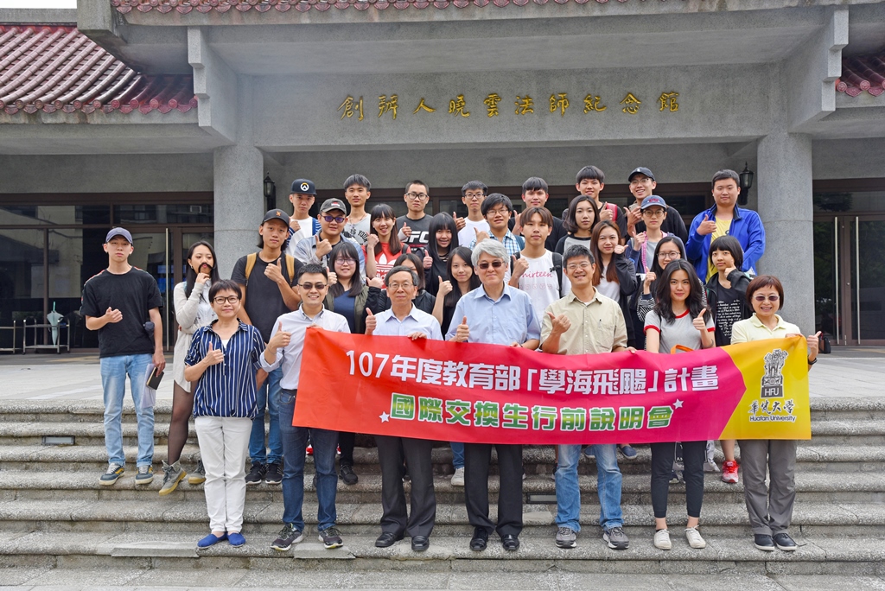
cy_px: 296
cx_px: 442
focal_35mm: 35
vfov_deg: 37.9
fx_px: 861
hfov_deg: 54.4
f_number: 8
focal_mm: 35
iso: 200
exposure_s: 1/250
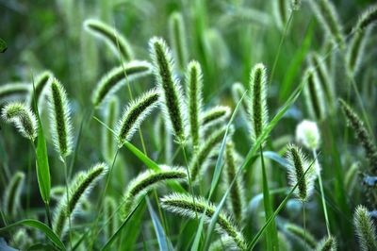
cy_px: 126
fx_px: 1726
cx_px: 188
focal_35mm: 165
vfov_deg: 8.3
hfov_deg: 12.5
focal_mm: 110
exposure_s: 1/160
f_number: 4.8
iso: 200
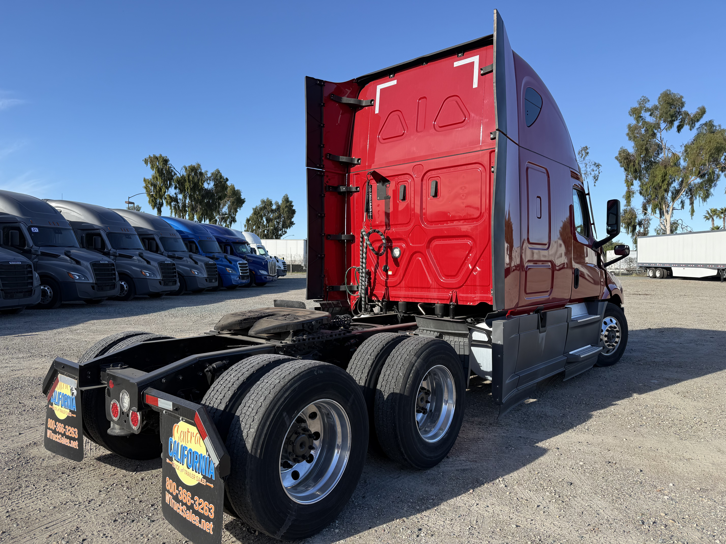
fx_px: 503
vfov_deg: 56.8
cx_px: 363
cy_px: 272
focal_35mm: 24
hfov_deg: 71.6
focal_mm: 6.76
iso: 80
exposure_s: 1/2110
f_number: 1.78
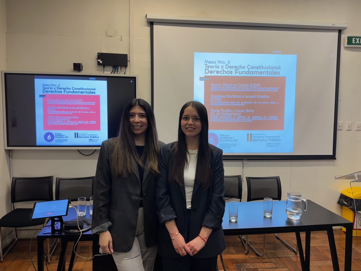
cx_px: 180
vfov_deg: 56.8
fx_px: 250
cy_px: 136
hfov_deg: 71.6
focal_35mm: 24
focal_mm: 6.86
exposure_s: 1/60
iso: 125
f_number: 1.78
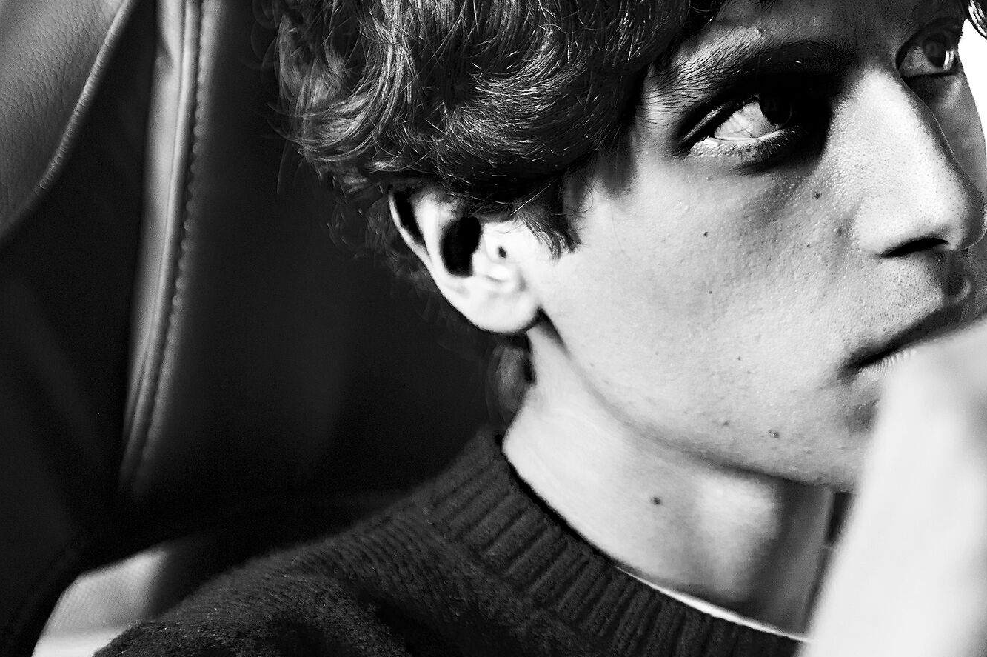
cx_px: 854
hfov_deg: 16.1
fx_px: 3452
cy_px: 217
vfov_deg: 10.9
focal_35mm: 126
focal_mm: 70
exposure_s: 1/50
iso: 1250
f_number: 2.8
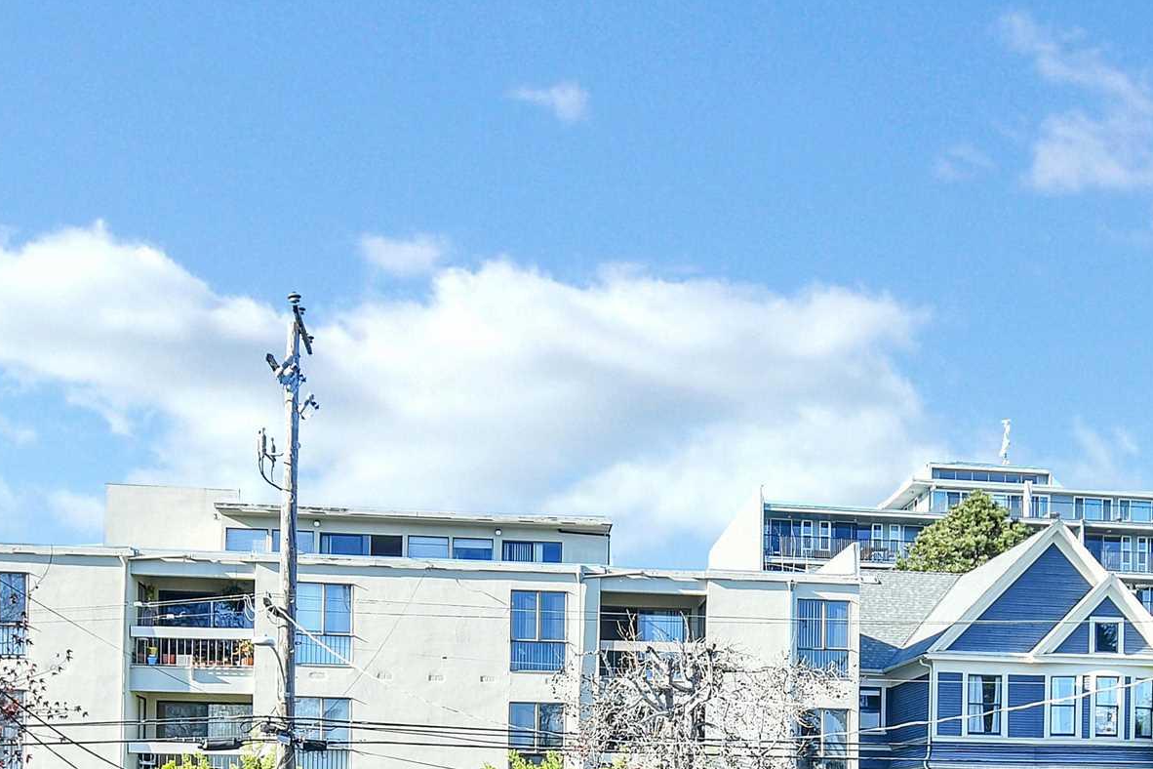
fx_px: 1249
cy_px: 808
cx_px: 721
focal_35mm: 39
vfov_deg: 31.1
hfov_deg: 49.1
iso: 200
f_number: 4.5
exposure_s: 1/200
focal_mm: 10
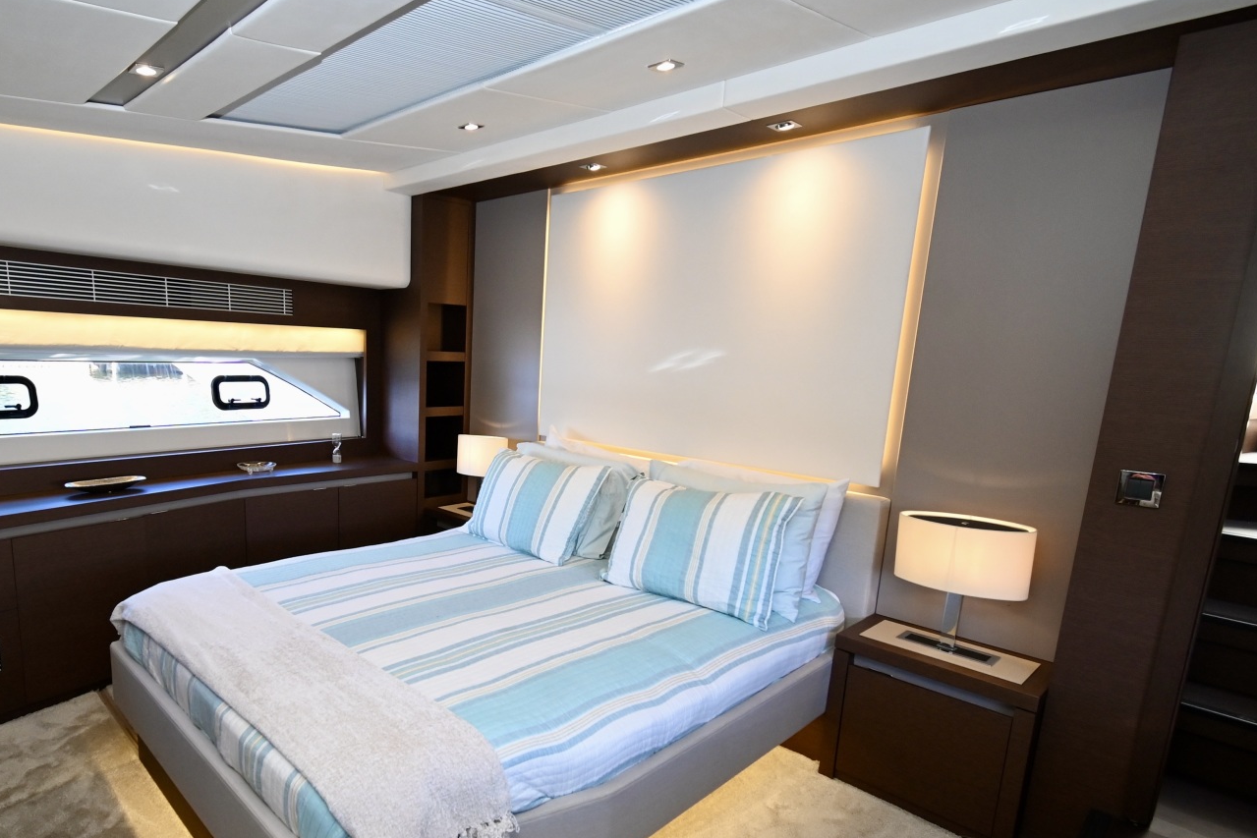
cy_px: 496
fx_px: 663
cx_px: 493
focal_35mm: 19
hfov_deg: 85.7
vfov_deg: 64.1
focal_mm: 10
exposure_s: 1/125
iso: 1100
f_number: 4.5
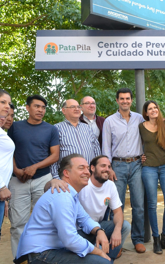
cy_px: 133
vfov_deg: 49.5
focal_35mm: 40
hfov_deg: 30.0
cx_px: 165
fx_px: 286
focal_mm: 17
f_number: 7.1
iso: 1600
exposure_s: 1/500
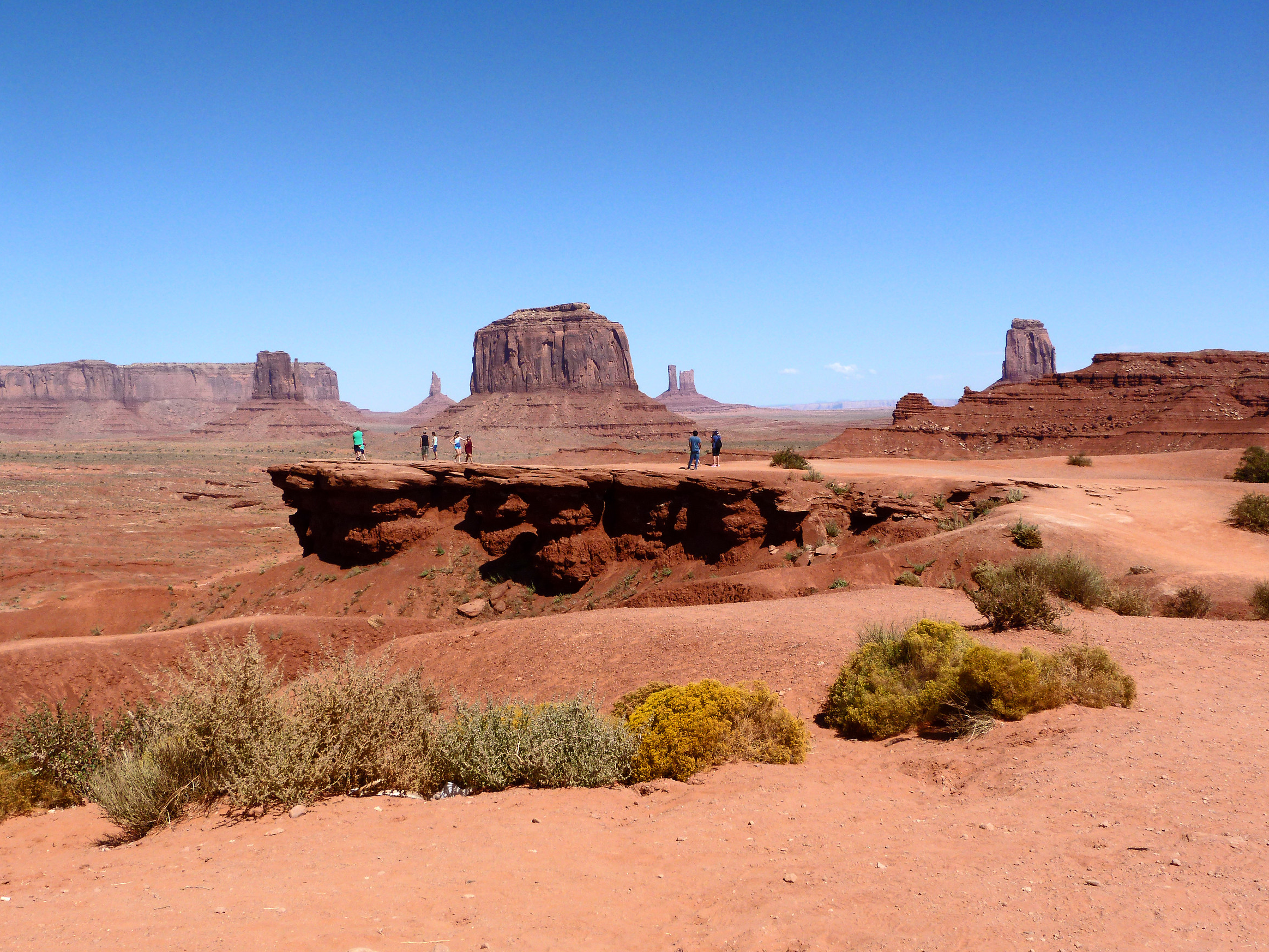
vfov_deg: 42.9
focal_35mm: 33
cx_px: 630
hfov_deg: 55.4
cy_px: 477
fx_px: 1210
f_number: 5.6
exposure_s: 1/640
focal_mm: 5.8
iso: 80
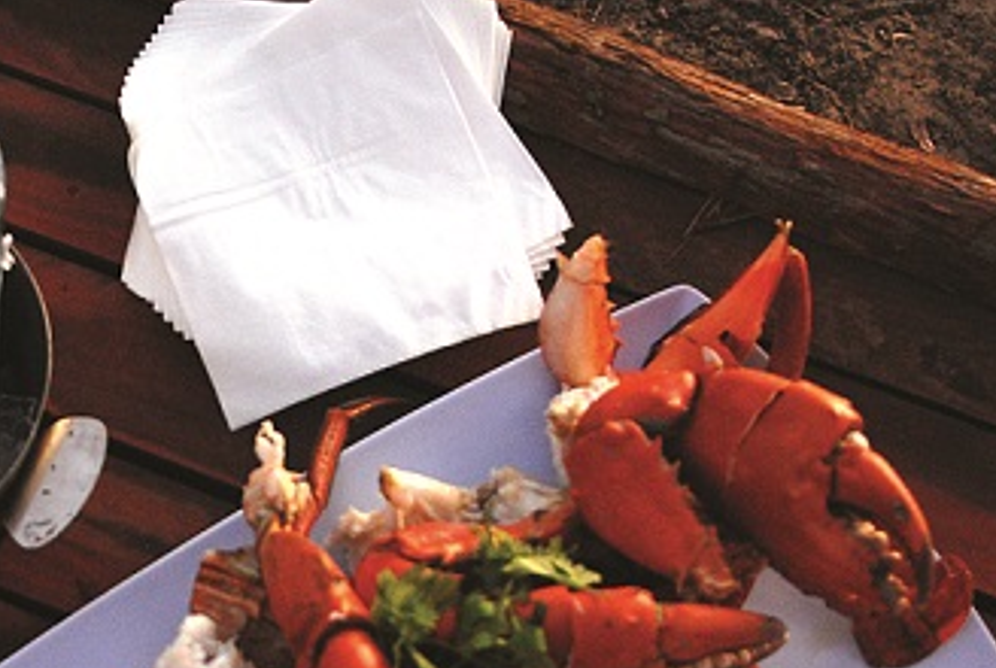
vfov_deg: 21.2
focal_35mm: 63
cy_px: 563
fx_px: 1753
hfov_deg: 30.8
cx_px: 179
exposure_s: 1/25
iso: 320
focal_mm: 17
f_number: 2.8
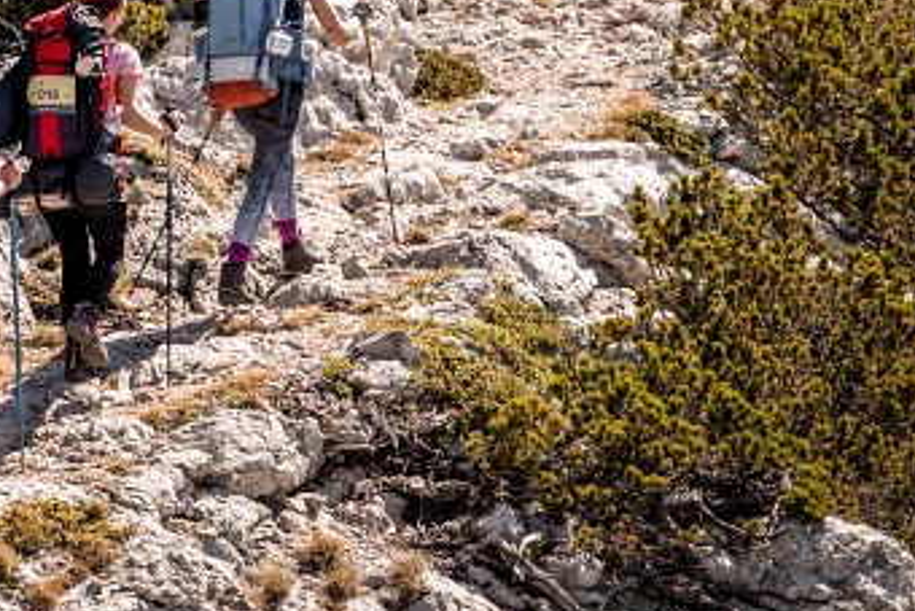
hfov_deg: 5.8
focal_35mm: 356
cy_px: 304
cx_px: -105
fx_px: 9052
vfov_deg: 3.9
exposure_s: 1/1600
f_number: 2.8
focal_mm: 105
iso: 100
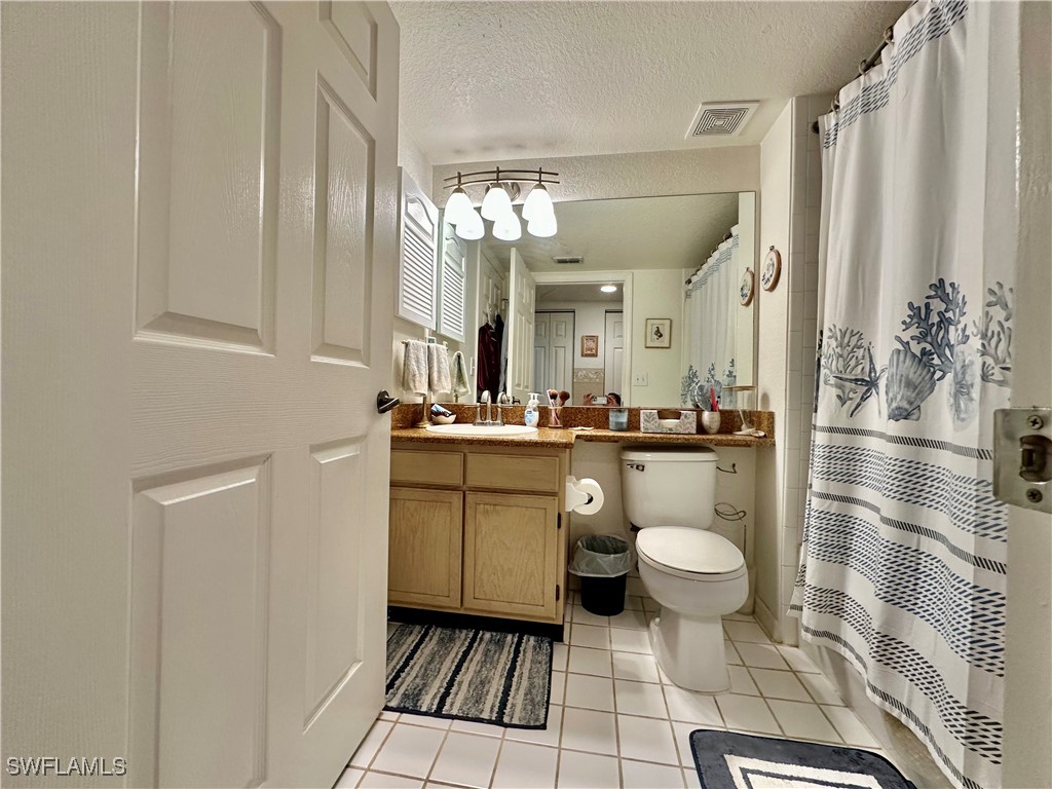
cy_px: 394
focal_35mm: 14
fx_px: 425
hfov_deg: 102.1
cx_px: 526
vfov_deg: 85.7
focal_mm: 2.22
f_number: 2.2
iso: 200
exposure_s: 1/120
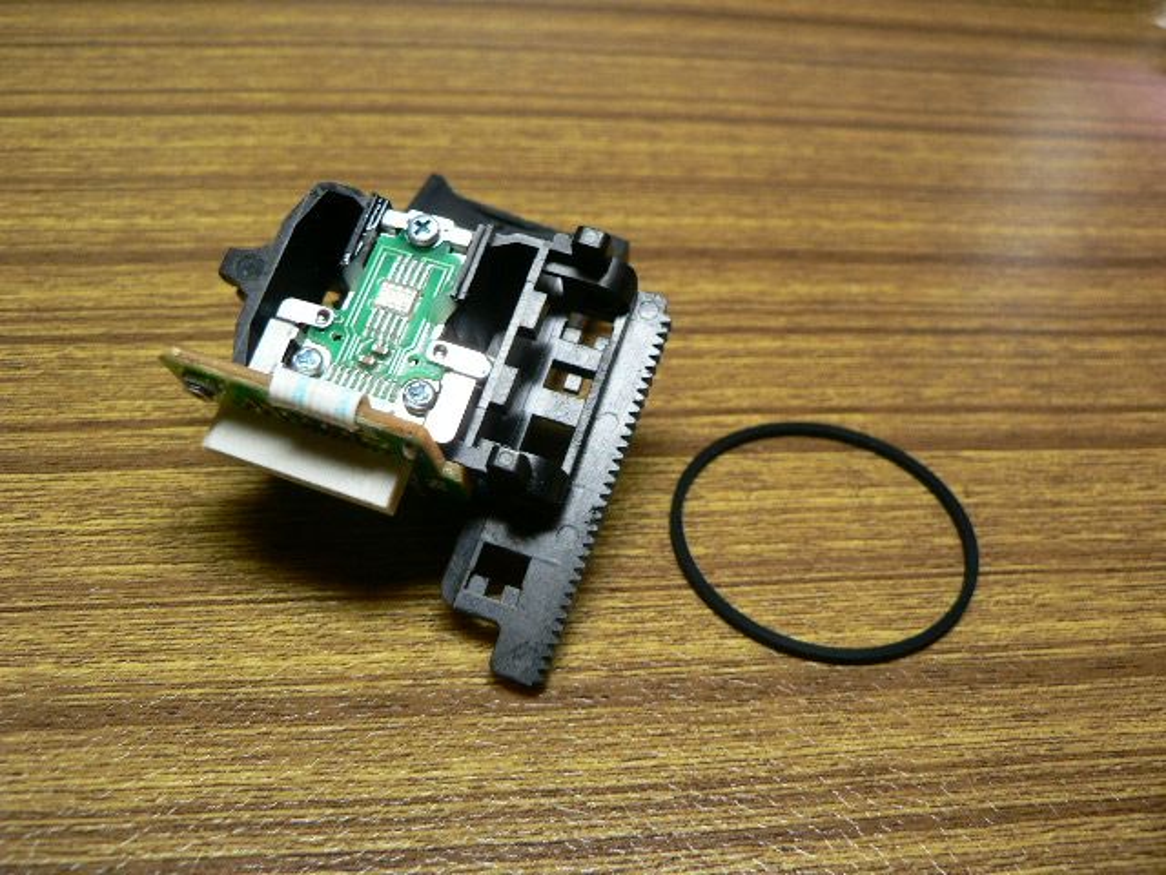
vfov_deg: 38.7
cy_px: 438
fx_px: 1246
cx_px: 583
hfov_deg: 50.1
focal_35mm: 37
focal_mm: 6.2
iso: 150
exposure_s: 1/30
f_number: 2.8
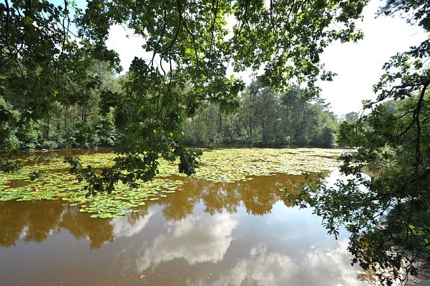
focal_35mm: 18
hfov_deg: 90.1
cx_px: 215
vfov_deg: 67.3
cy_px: 143
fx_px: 215
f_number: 11
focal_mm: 18
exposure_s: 1/50
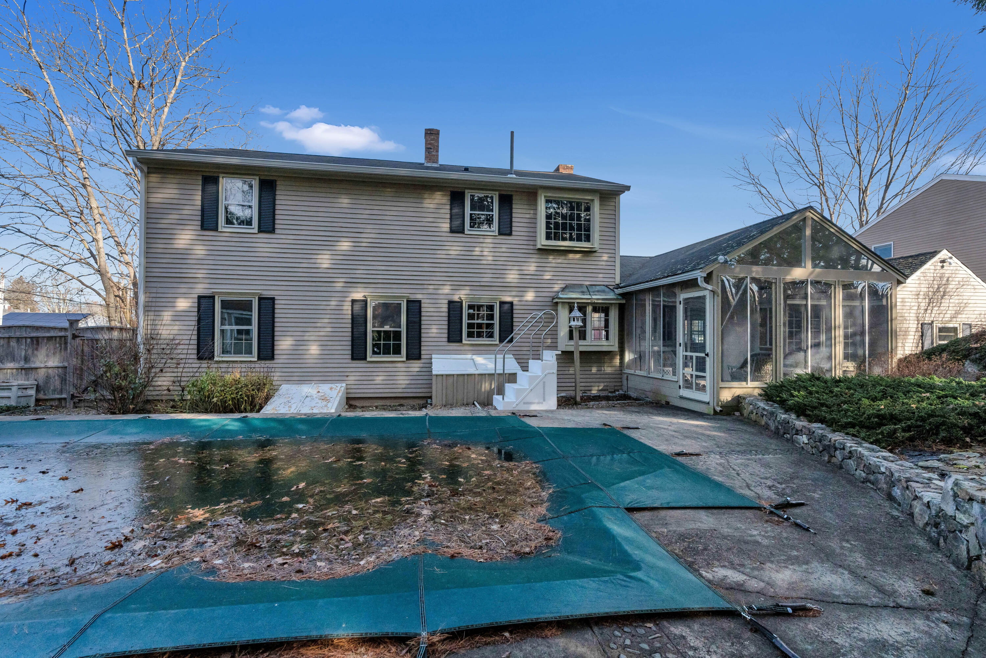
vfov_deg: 73.8
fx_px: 438
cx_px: 493
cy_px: 329
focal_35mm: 16
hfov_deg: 96.7
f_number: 8
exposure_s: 1/2000
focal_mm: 16
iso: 800
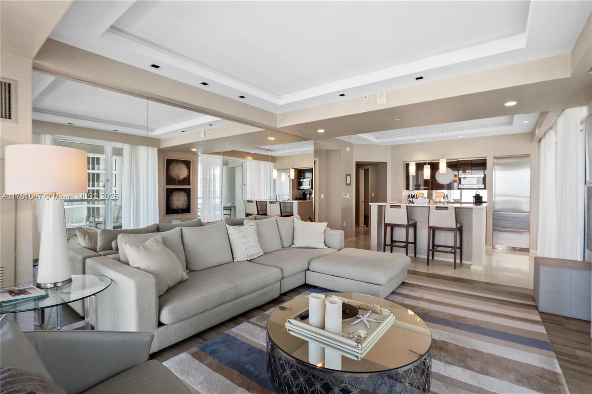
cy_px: 197
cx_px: 296
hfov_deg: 100.4
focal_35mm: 15
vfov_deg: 77.3
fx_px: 247
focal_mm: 10
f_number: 8
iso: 200
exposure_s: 1/20
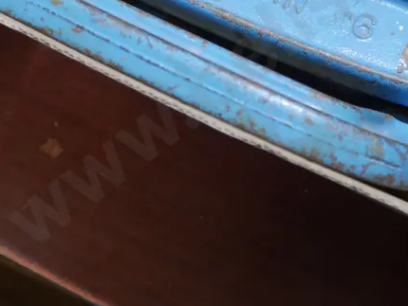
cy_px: -57
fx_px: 955
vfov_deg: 17.4
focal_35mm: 81
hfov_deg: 23.2
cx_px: 405
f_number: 4
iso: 640
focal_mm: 17
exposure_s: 1/60
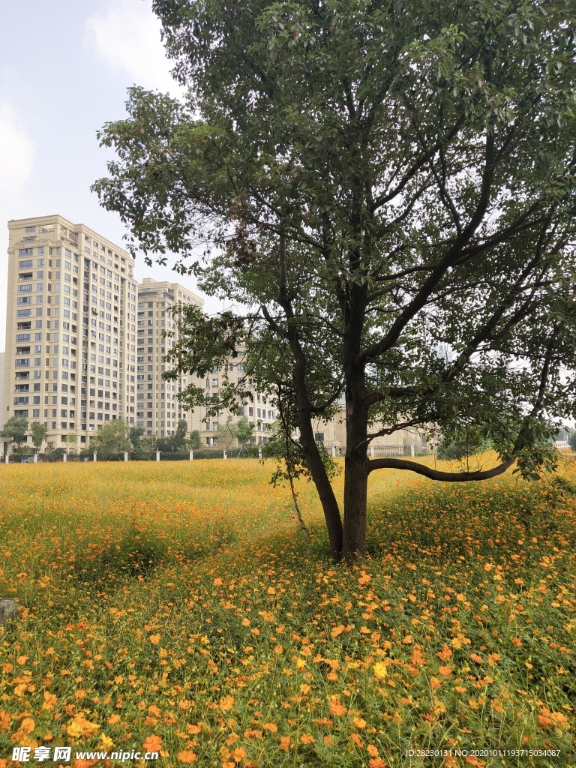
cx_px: 288
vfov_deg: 60.0
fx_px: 666
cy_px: 384
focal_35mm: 30
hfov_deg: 46.8
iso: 99
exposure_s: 1/1432
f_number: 1.8
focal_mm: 3.95
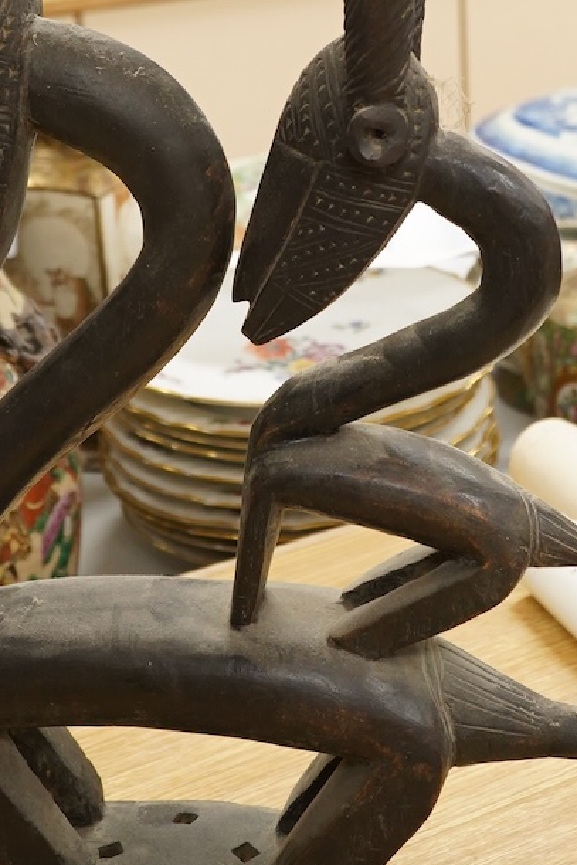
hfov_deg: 16.4
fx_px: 1994
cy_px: 147
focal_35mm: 83
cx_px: 370
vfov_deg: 24.0
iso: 2000
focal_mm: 30
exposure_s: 1/125
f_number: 7.1
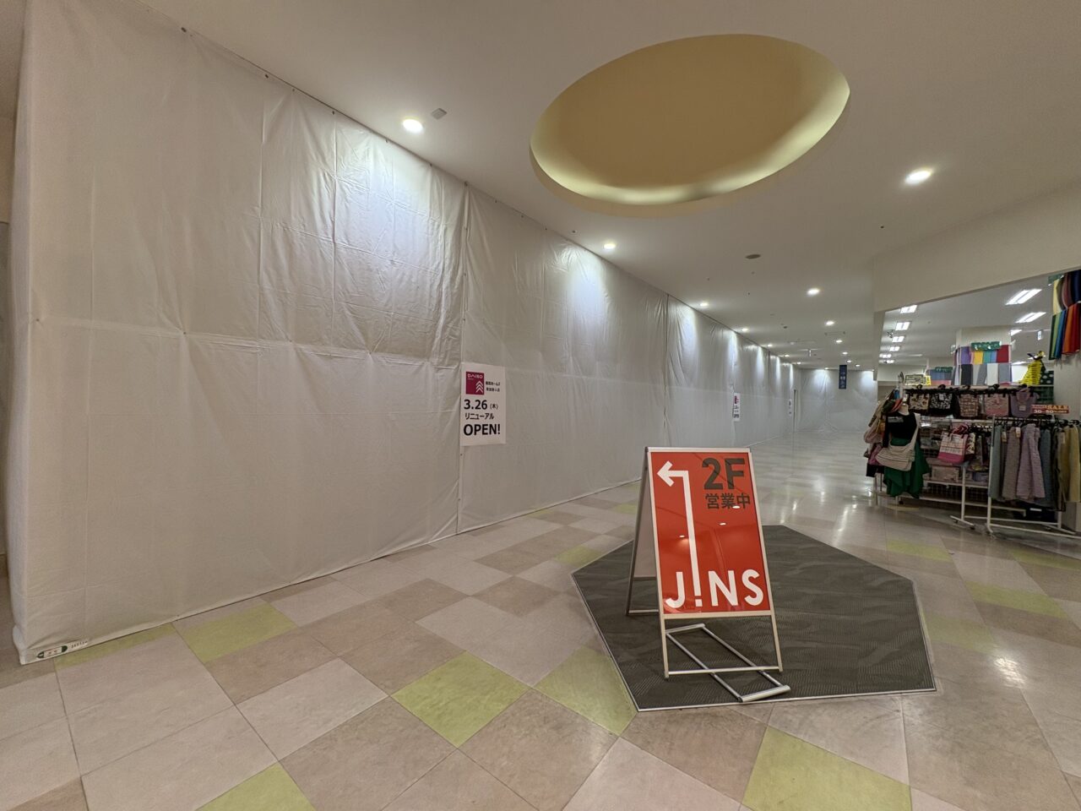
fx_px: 437
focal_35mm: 14
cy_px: 406
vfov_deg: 85.7
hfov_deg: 102.1
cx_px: 540
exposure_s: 1/100
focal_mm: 2.22
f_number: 2.2
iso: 100
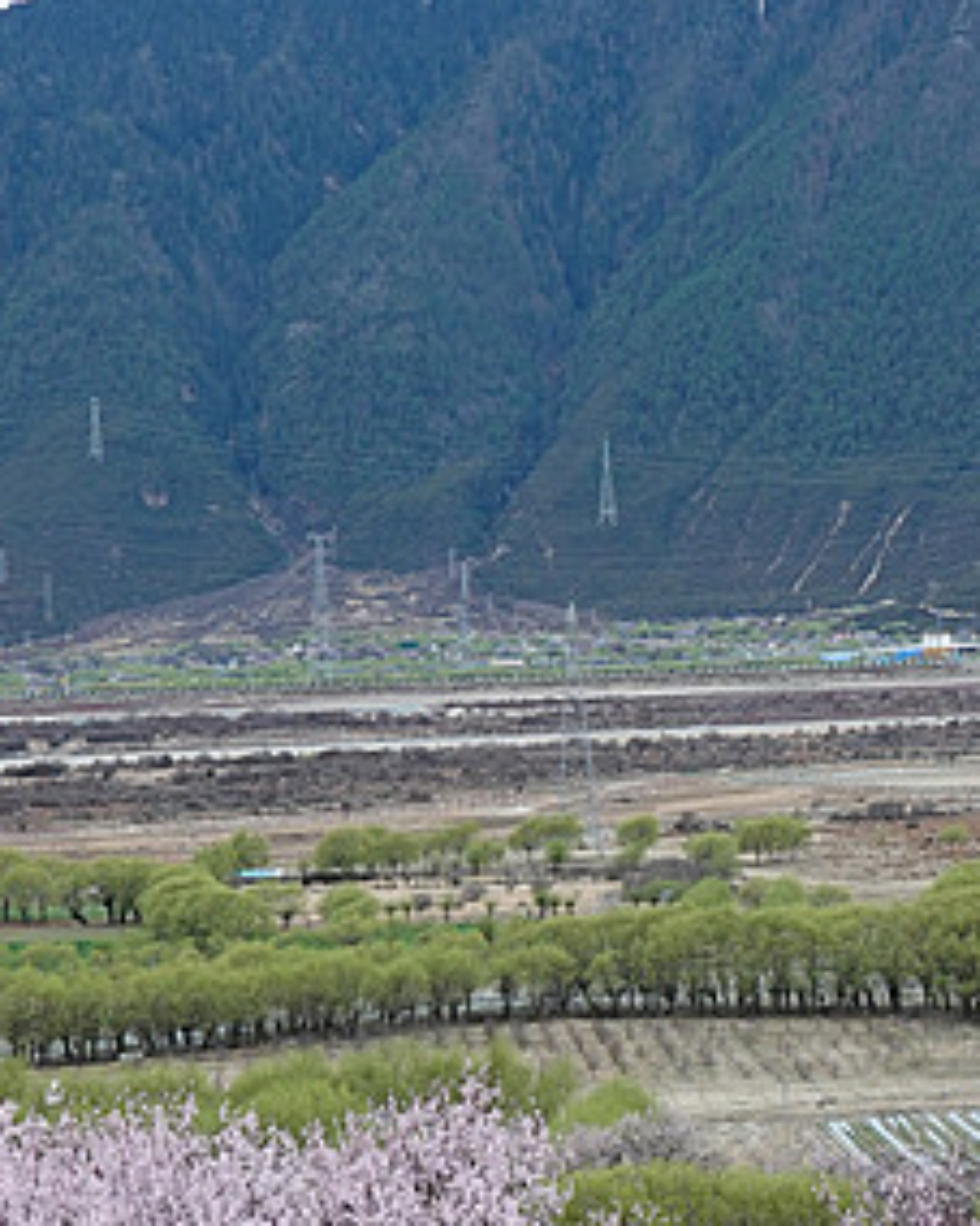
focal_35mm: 111
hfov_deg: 13.8
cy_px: 846
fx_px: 4026
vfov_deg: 17.3
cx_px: 671
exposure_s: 1/200
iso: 125
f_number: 4.5
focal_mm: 15.59
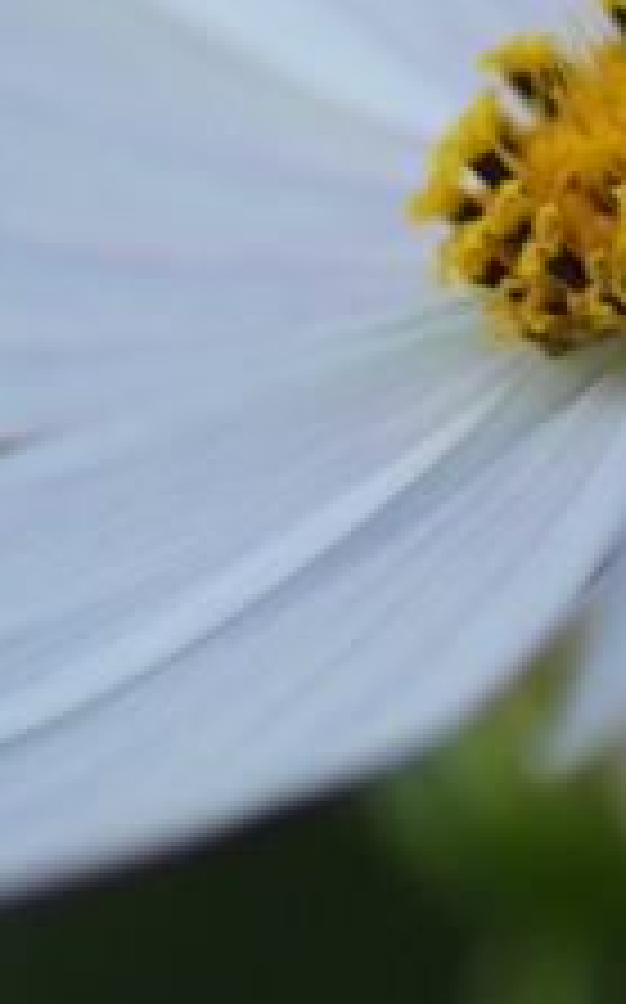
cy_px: -95
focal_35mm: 632
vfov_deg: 3.3
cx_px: 315
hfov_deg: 2.1
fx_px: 17285
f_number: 2.8
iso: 125
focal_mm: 90
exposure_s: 1/250
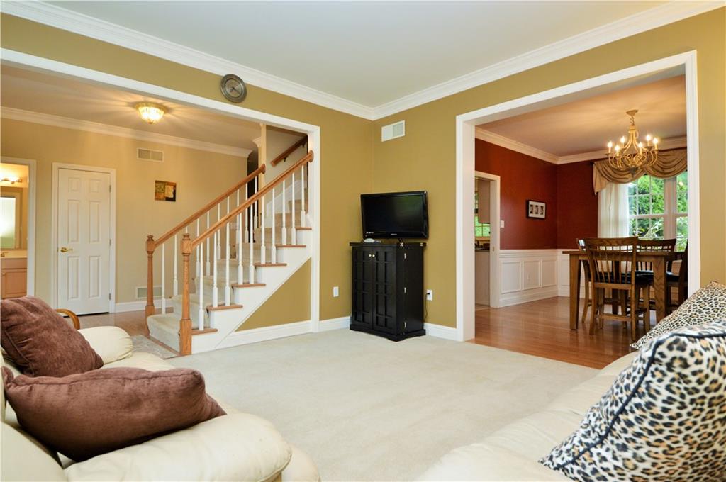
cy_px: 241
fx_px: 363
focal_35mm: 18
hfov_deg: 90.1
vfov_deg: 67.2
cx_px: 363
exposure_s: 1/60
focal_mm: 12
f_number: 4.5
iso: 560
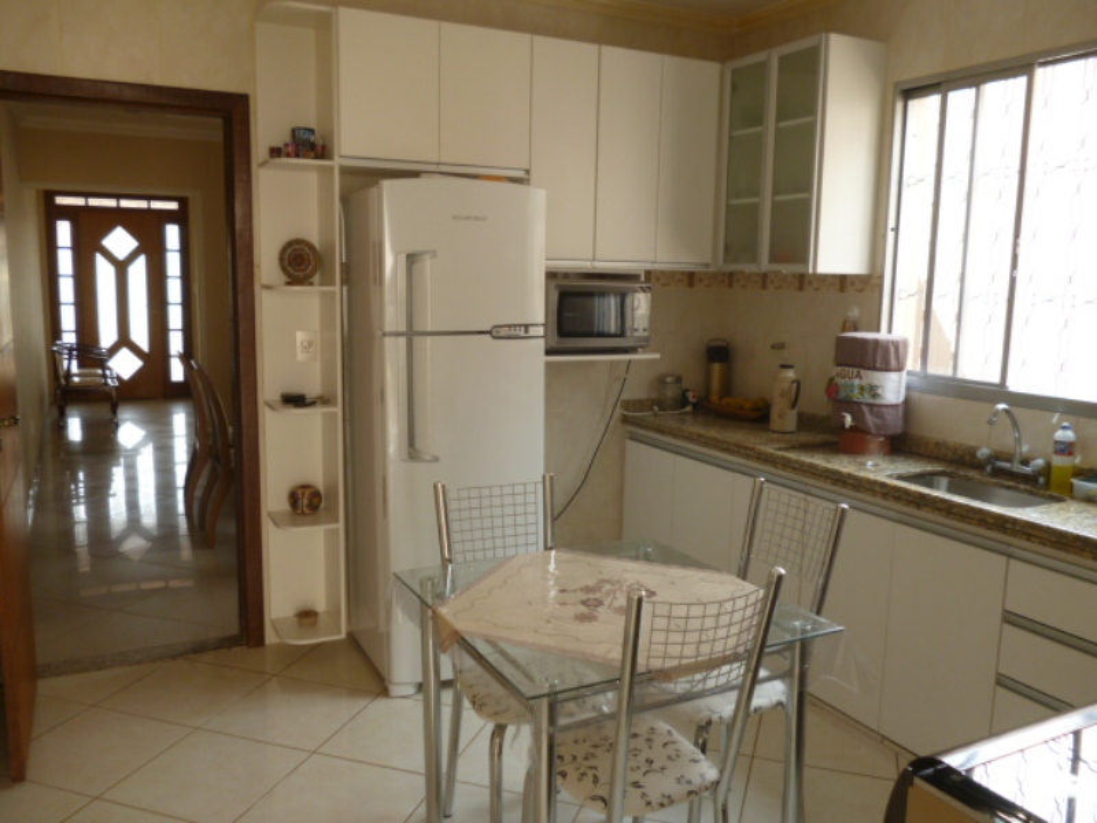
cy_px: 412
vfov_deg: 49.7
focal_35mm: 28
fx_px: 887
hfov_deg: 63.4
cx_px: 548
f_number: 3.1
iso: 100
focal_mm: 5
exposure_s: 1/60
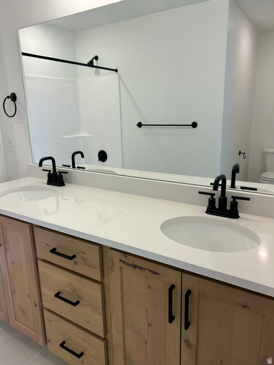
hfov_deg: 53.1
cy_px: 182
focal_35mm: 26
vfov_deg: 67.3
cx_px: 137
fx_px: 274
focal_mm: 5.7
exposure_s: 1/122
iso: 32
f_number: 1.5
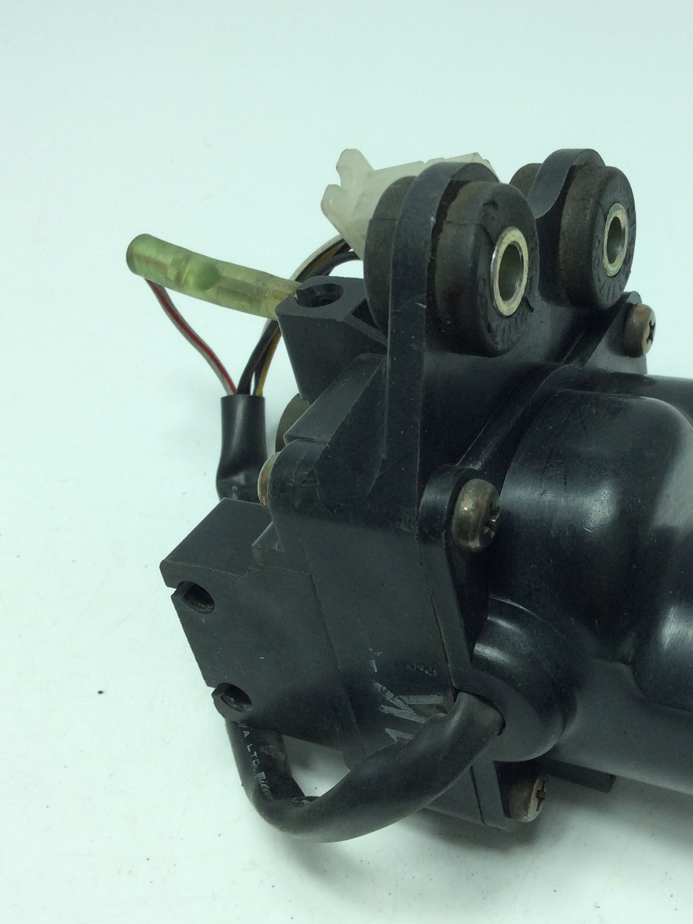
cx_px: 474
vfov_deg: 43.8
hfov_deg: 33.2
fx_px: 1148
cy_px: 461
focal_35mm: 43
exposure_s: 1/367
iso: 32
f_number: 2.4
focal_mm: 3.3
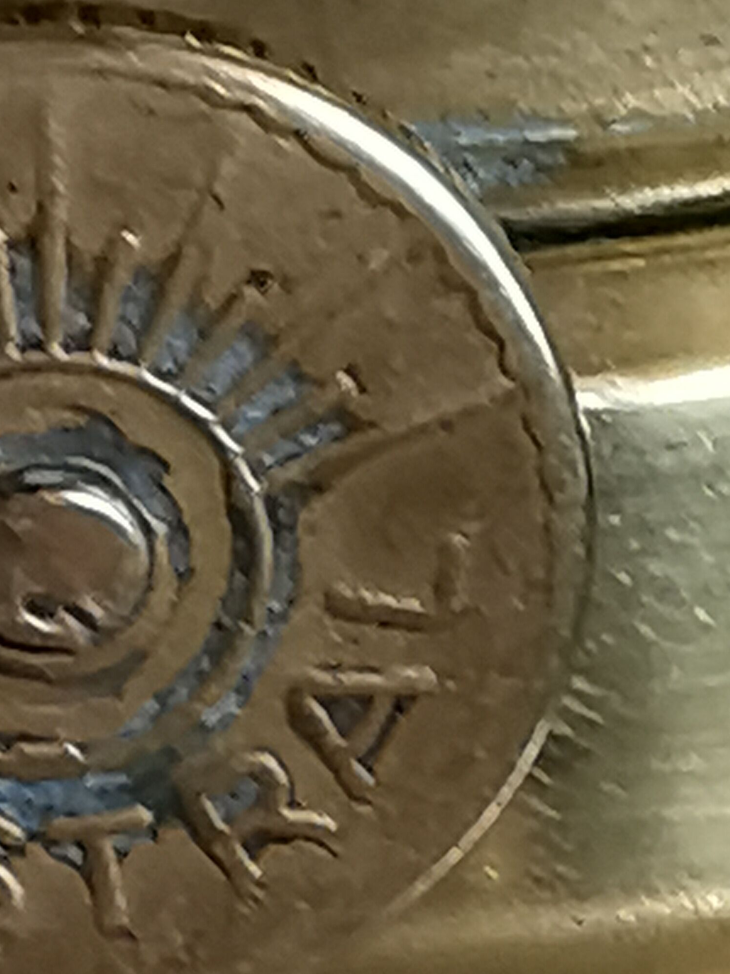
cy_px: 992
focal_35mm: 208
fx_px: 5850
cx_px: 348
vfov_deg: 9.4
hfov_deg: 7.1
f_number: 2.2
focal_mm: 2.35
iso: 64
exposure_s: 1/50
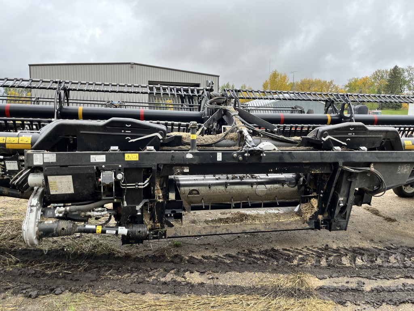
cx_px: 207
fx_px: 311
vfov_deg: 53.1
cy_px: 156
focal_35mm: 26
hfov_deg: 67.3
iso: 50
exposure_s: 1/440
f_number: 1.6
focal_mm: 5.1
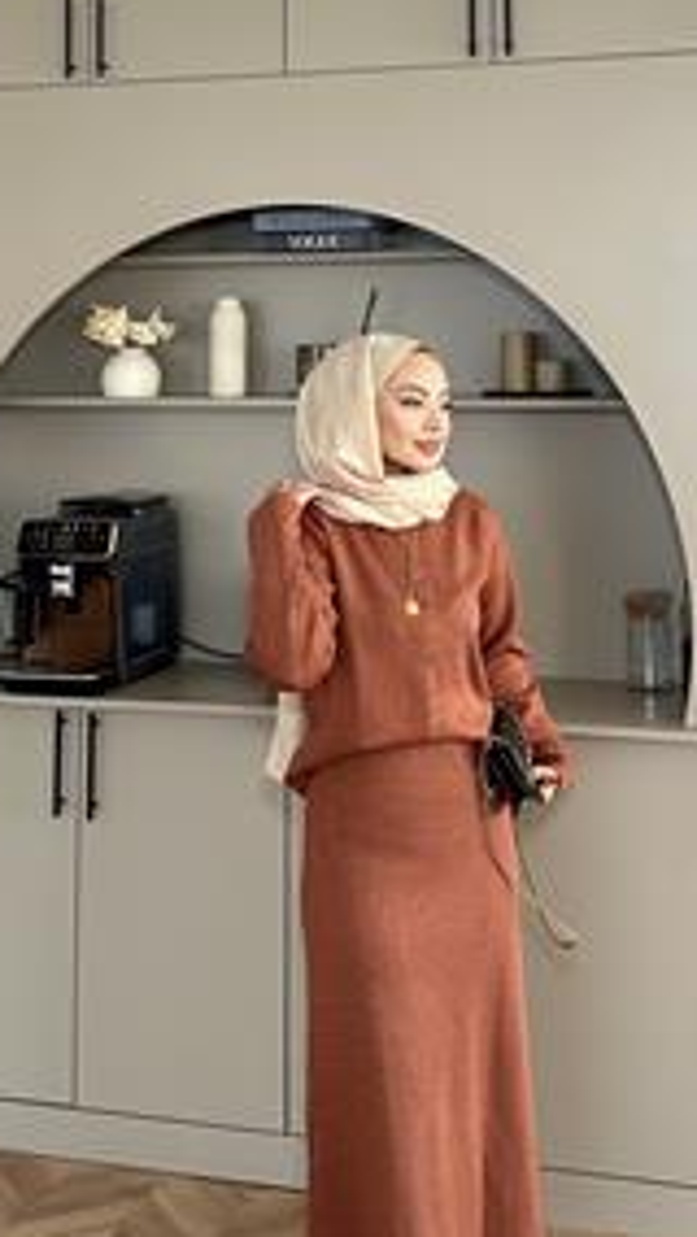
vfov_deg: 52.6
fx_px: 1247
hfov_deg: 31.2
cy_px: 712
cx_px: 396
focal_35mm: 38
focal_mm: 6.86
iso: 160
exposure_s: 1/121
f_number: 1.78
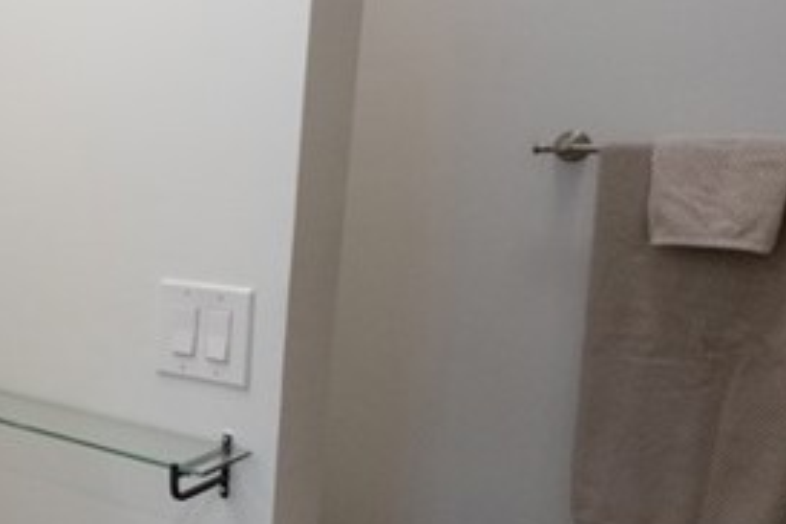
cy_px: 281
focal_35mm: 45
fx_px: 982
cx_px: -98
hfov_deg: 36.3
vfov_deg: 29.9
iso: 800
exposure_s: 1/140
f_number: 4.5
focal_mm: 8
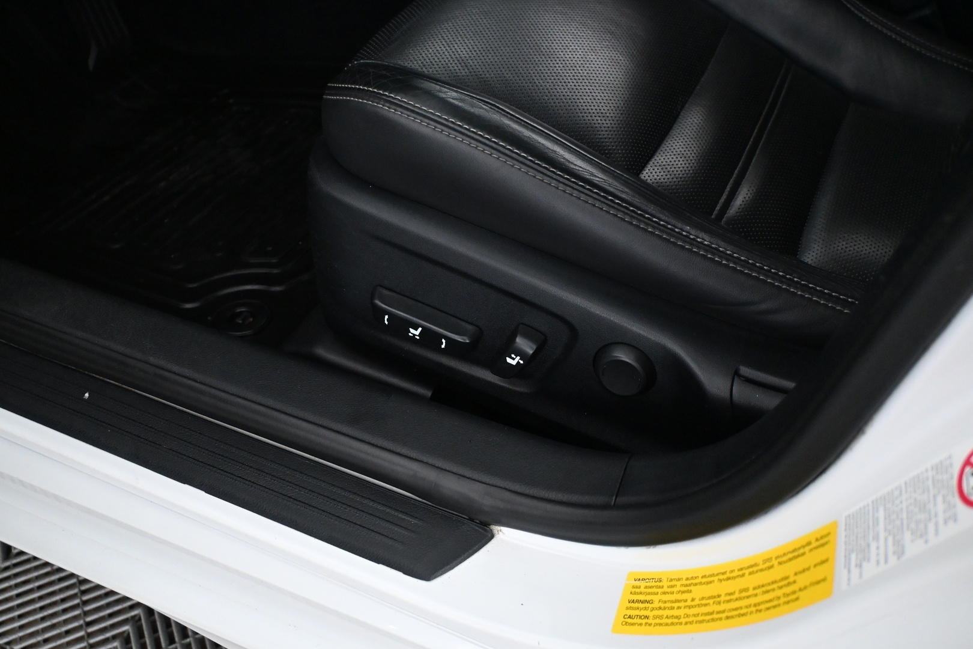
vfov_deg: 40.0
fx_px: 892
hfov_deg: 57.2
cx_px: 486
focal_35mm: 33
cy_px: 324
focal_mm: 22
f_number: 4
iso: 4000
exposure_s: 1/60
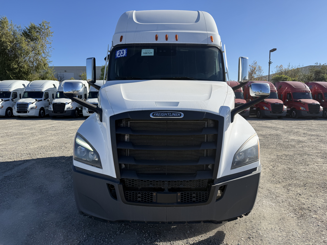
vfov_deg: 56.8
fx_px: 227
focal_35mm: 24
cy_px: 122
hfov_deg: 71.6
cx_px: 164
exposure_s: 1/3759
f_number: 1.78
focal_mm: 6.76
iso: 80
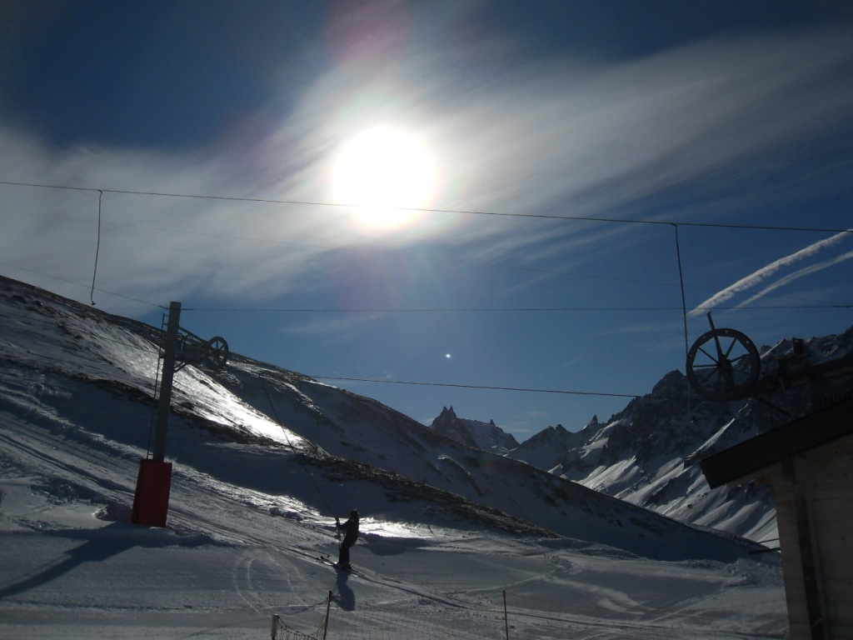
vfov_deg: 40.7
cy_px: 320
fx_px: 862
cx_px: 426
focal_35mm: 35
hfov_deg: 52.6
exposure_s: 1/1500
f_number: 8.2
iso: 80
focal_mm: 6.3
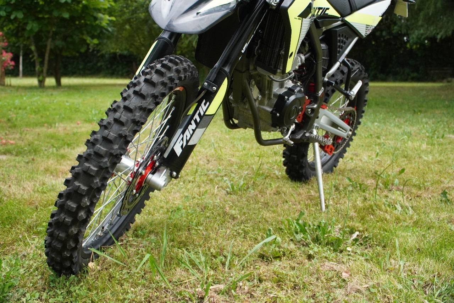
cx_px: 227
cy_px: 152
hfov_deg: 51.3
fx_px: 473
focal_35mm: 38
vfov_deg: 35.5
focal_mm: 25
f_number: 4
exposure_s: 1/2000
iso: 1250
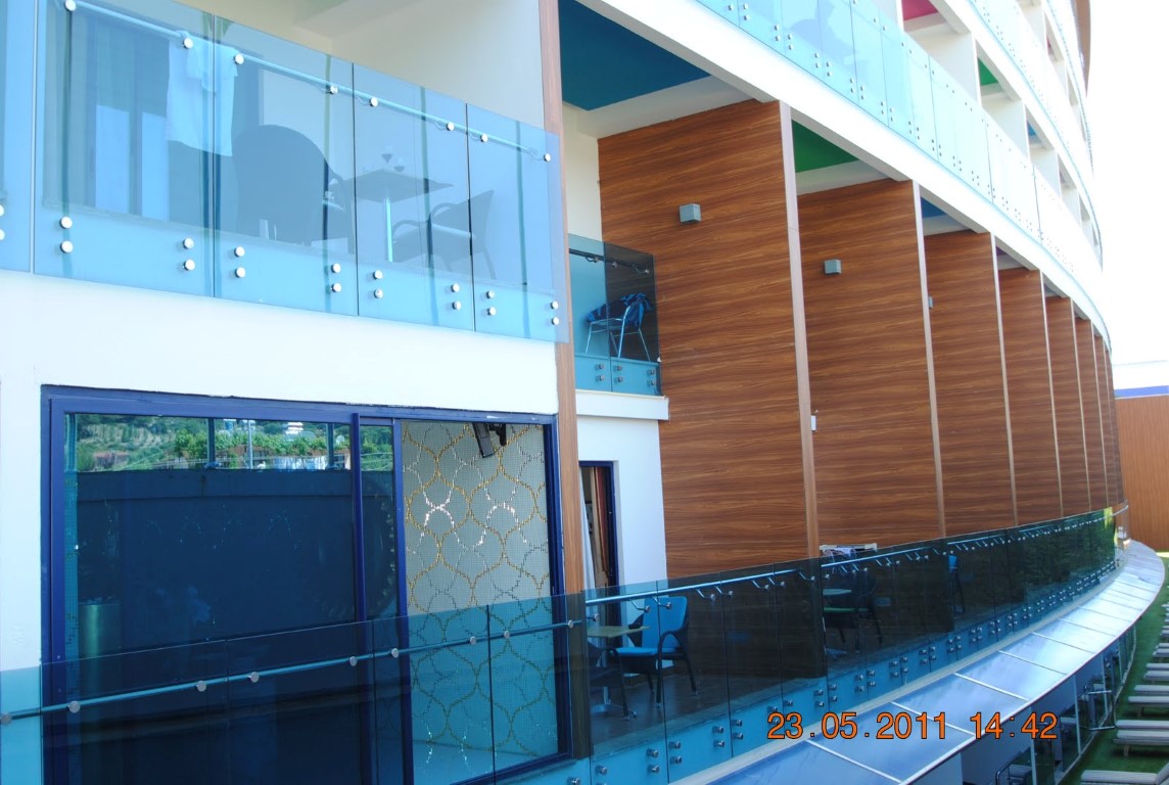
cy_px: 392
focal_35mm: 36
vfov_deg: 37.0
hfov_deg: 53.0
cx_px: 584
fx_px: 1171
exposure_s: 1/125
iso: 200
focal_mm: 24
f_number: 4.5
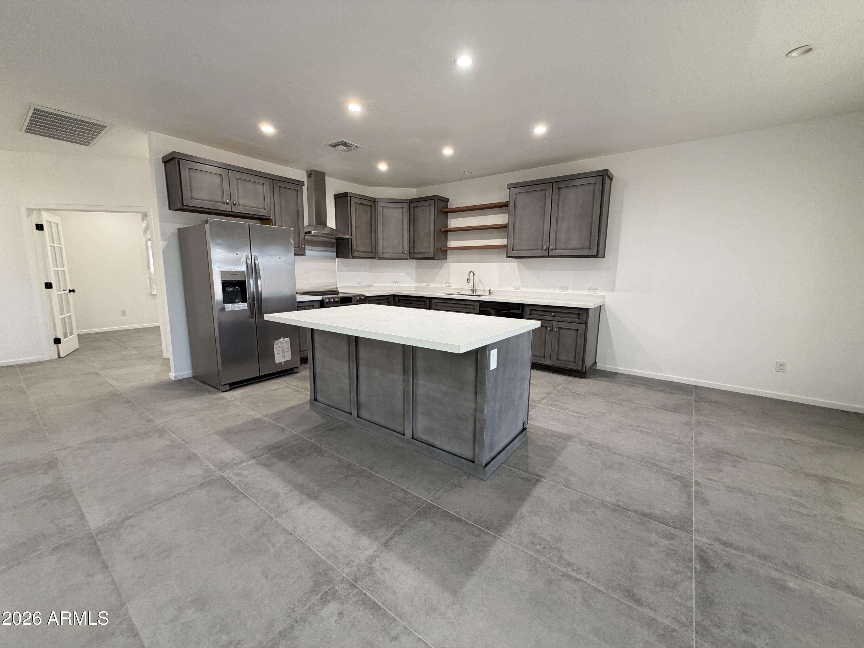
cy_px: 324
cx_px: 432
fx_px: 349
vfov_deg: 85.7
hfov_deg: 102.1
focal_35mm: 14
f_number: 2.2
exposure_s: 1/60
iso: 200
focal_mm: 2.22
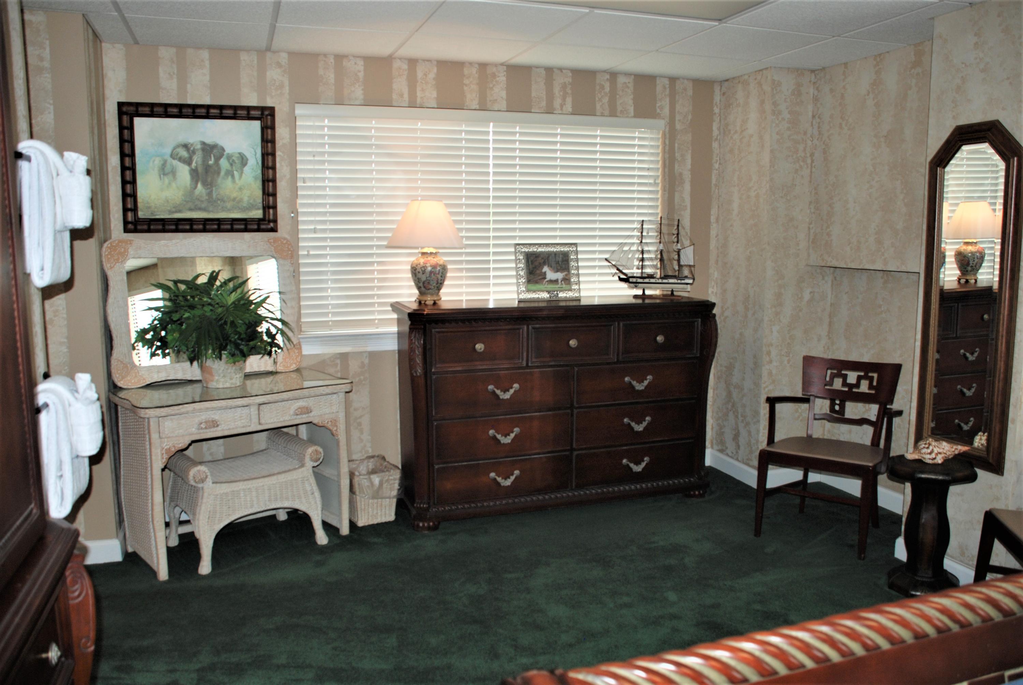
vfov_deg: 43.7
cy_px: 342
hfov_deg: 61.9
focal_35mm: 30
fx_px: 853
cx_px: 512
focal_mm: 20
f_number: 3.8
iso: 200
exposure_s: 1/60
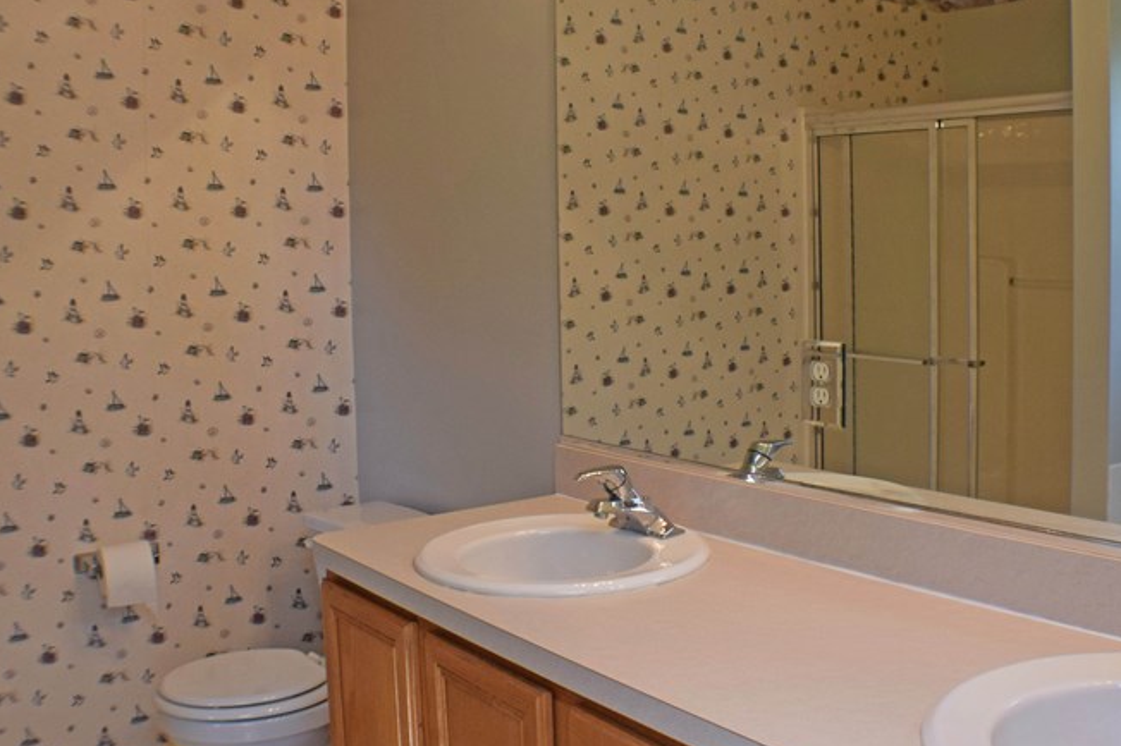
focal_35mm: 50
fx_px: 1556
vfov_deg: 27.0
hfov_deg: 39.4
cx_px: 700
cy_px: 340
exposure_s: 1/125
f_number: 5.6
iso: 800
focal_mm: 20
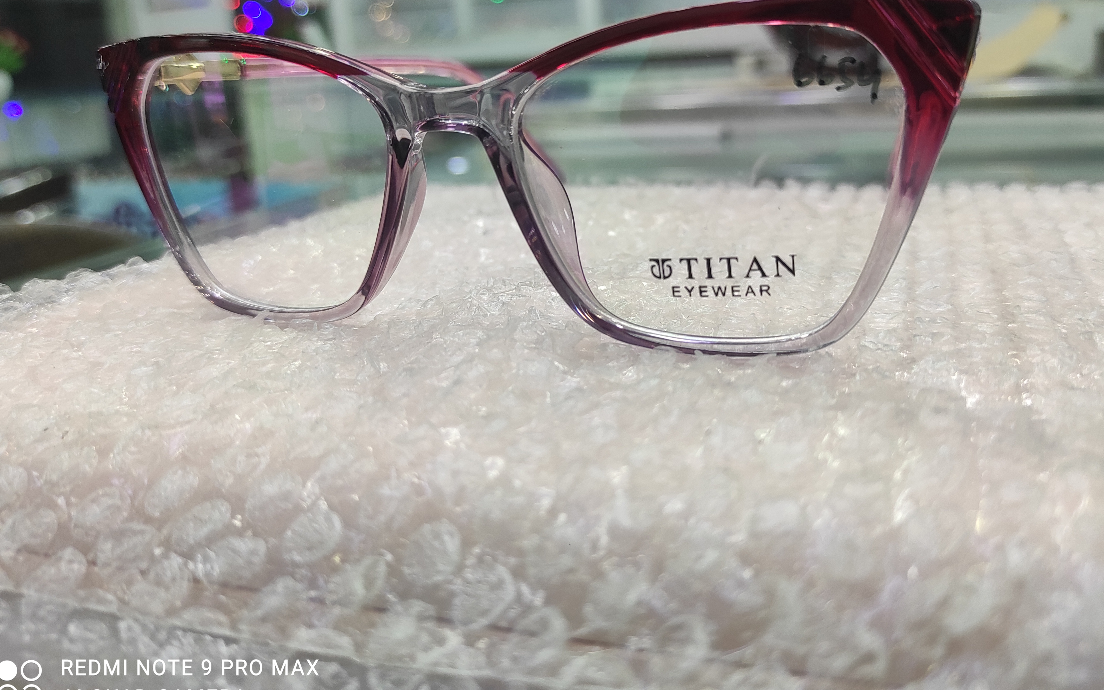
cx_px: 581
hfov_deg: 62.9
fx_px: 903
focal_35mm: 30
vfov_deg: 41.6
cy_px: 278
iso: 100
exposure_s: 1/144
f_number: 1.89
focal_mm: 5.43
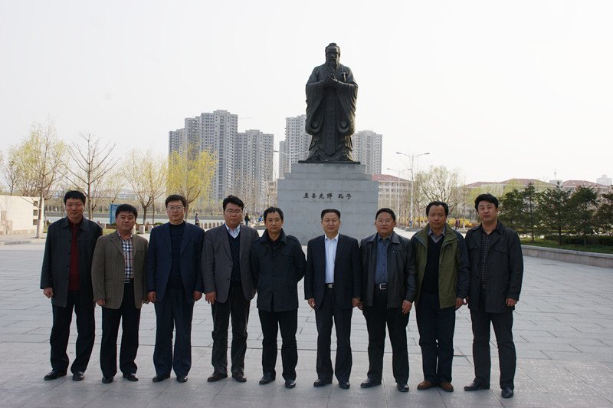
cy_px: 204
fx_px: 766
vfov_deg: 29.8
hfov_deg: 43.6
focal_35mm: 45
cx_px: 306
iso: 100
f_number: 11
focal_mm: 30
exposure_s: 1/80
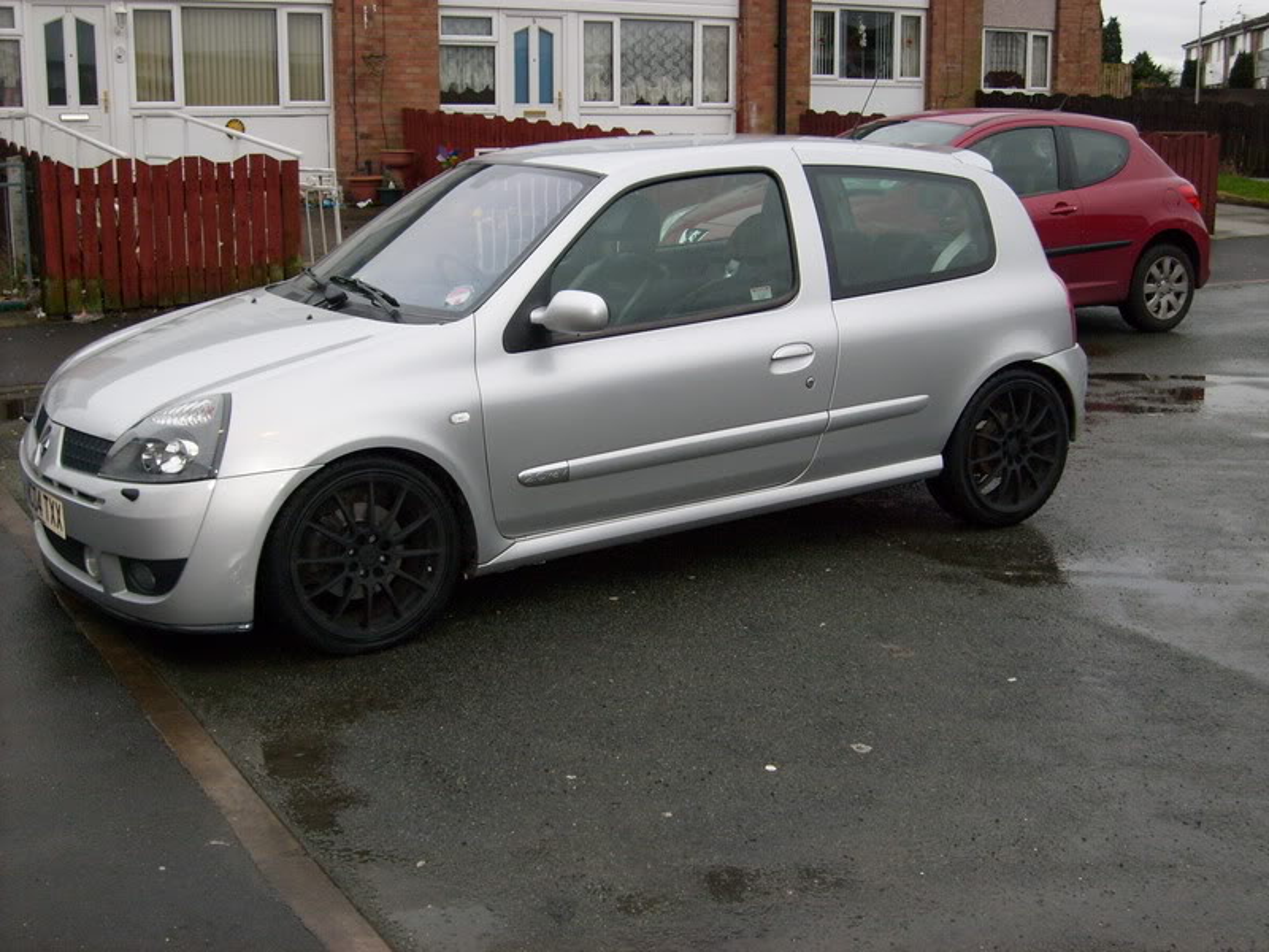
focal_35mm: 43
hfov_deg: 43.9
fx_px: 1576
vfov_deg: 33.6
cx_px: 634
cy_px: 476
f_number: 3
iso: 80
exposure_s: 1/30
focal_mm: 7.2
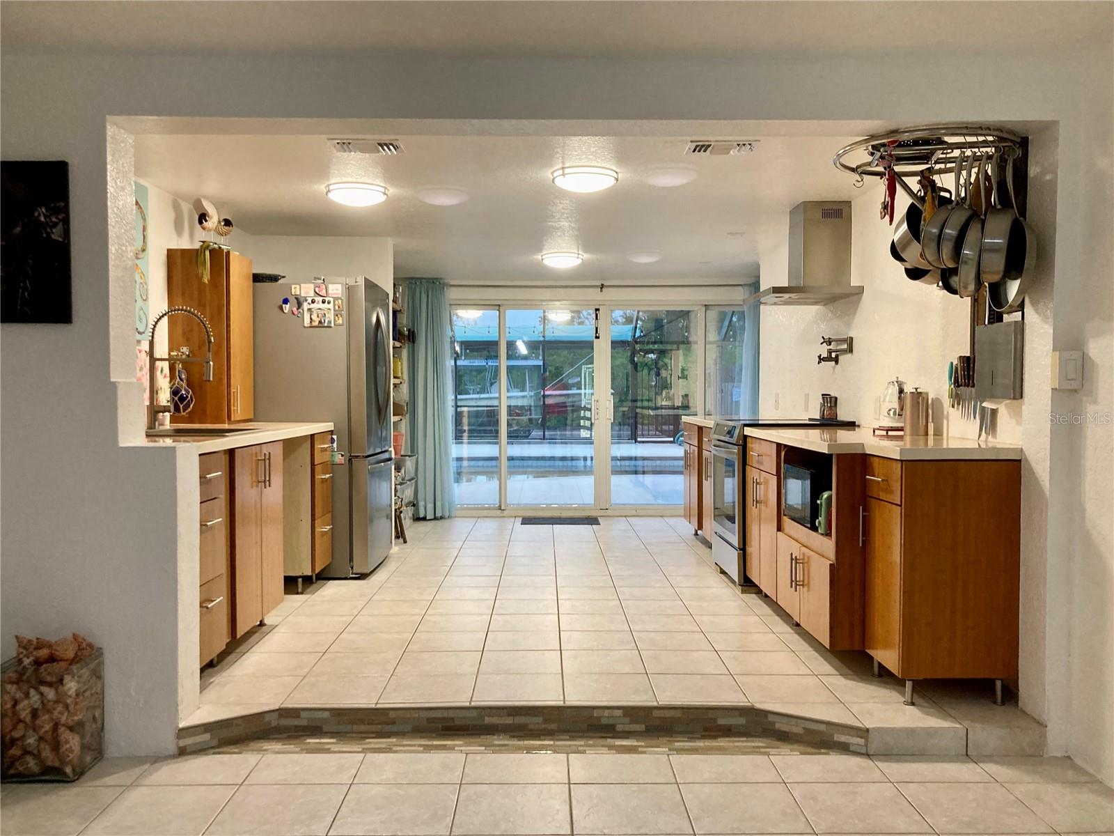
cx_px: 557
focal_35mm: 28
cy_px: 418
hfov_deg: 63.4
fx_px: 901
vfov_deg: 49.7
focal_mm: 3.99
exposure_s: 1/60
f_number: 1.8
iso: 160
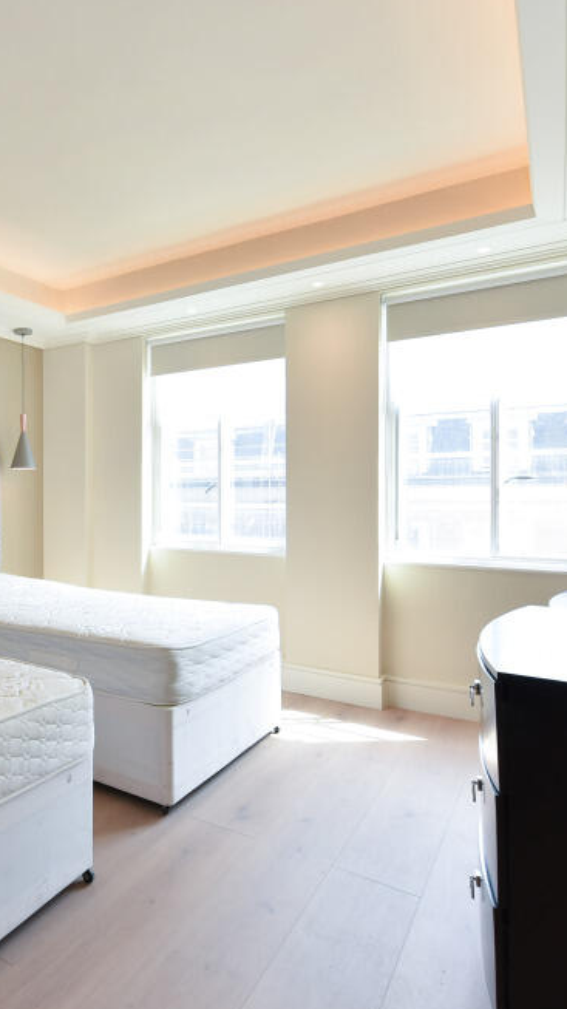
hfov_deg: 41.9
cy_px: 497
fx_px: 615
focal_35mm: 23
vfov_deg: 78.7
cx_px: -18
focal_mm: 14
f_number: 10
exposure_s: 1/30
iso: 200
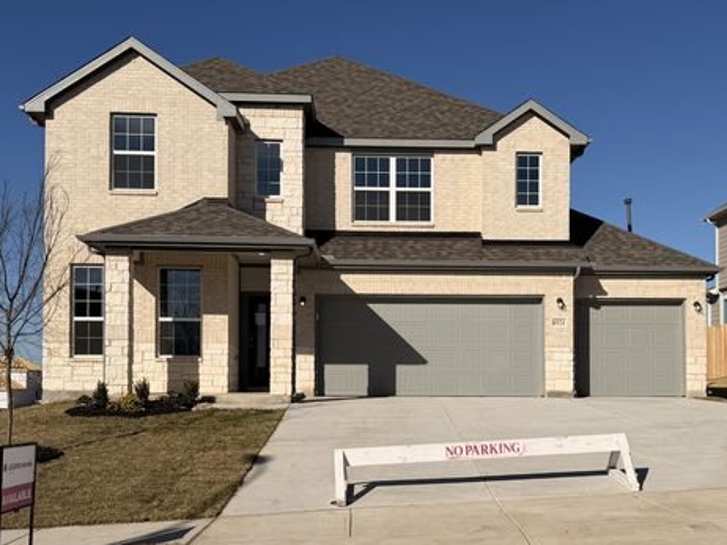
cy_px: 275
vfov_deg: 53.0
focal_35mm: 26
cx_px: 370
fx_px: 546
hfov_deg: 67.3
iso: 80
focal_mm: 6.76
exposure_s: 1/14286
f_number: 1.78
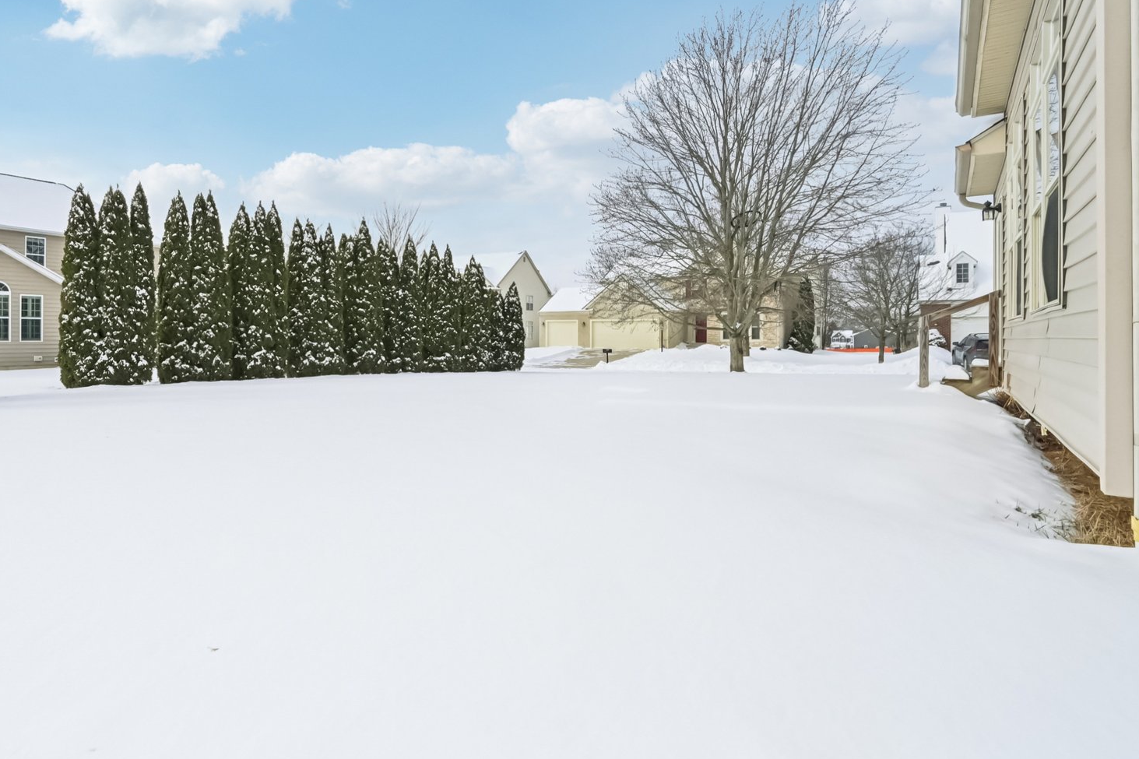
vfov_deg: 57.7
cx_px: 366
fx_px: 686
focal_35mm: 22
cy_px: 328
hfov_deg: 76.5
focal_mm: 15.5
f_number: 8
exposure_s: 1/5000
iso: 500
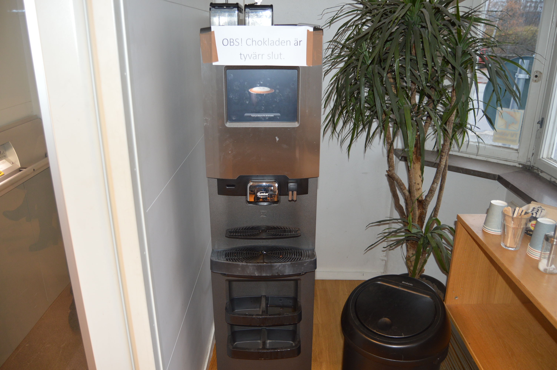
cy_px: 185
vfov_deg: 47.8
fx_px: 417
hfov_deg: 67.4
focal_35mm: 27
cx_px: 278
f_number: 3.5
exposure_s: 1/60
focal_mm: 18
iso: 450
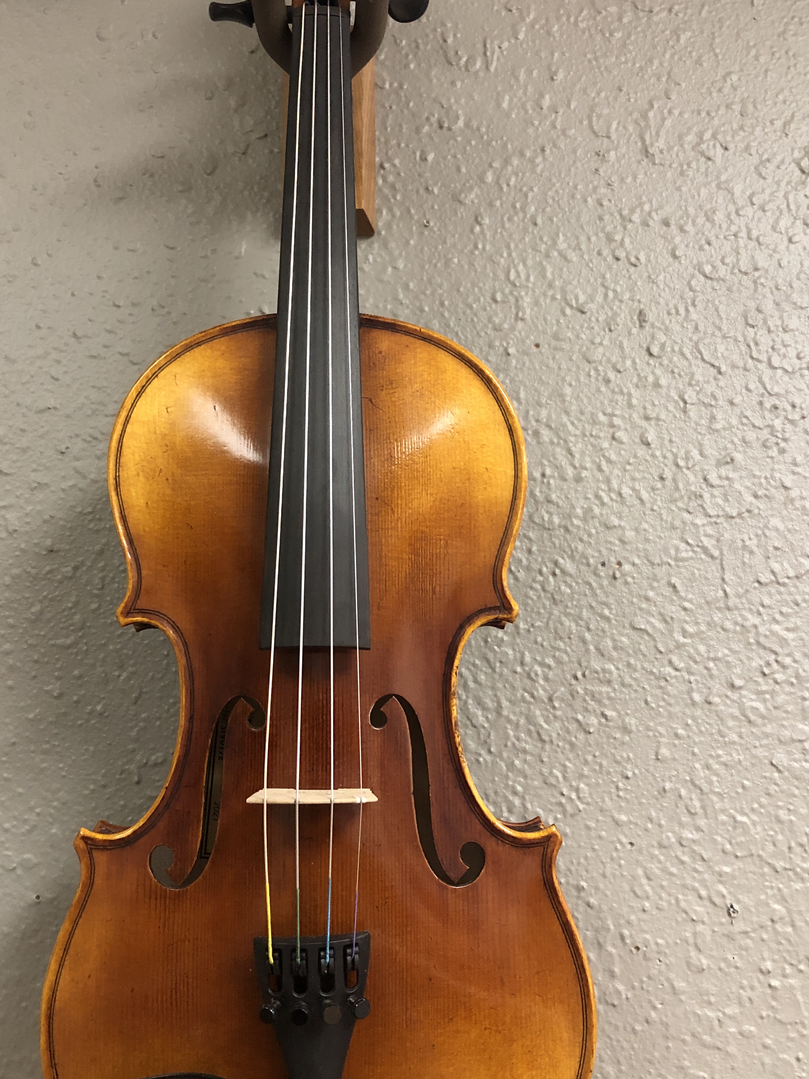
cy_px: 527
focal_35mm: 38
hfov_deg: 37.7
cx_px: 363
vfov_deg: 49.0
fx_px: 1184
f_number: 1.8
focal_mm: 3.99
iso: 100
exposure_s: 1/15
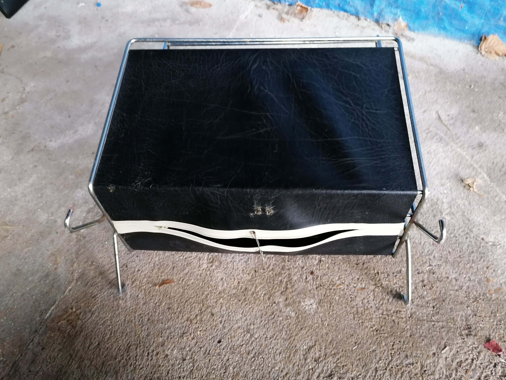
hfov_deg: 63.4
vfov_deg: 49.7
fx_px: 409
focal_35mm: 28
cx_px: 260
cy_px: 183
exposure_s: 1/50
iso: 640
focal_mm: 4.75
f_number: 1.8
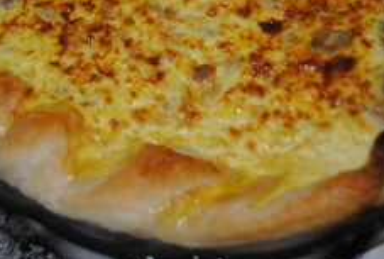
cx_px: 166
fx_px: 706
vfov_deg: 20.2
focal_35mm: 66
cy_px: 10
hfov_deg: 30.4
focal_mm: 20
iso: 125
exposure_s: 1/60
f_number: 3.5
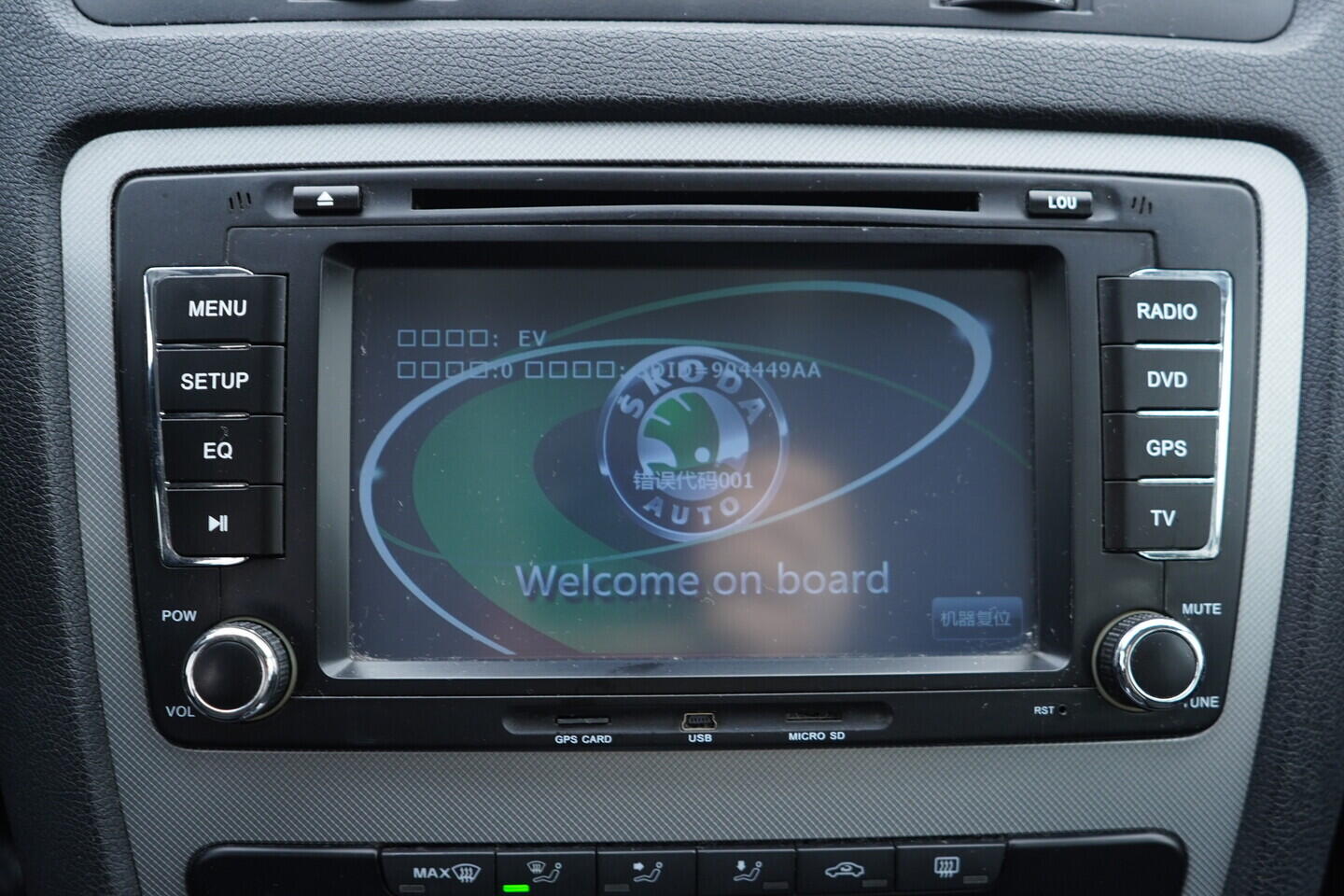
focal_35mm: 36
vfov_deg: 36.9
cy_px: 448
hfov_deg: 53.1
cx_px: 672
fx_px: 1344
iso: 320
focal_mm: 24
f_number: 2.8
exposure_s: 1/40
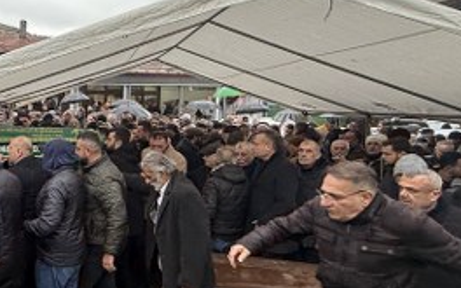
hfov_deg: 47.0
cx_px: 23
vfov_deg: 35.3
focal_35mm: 36
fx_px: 452
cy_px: 157
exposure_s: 1/99
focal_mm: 2.22
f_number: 2.2
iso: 100
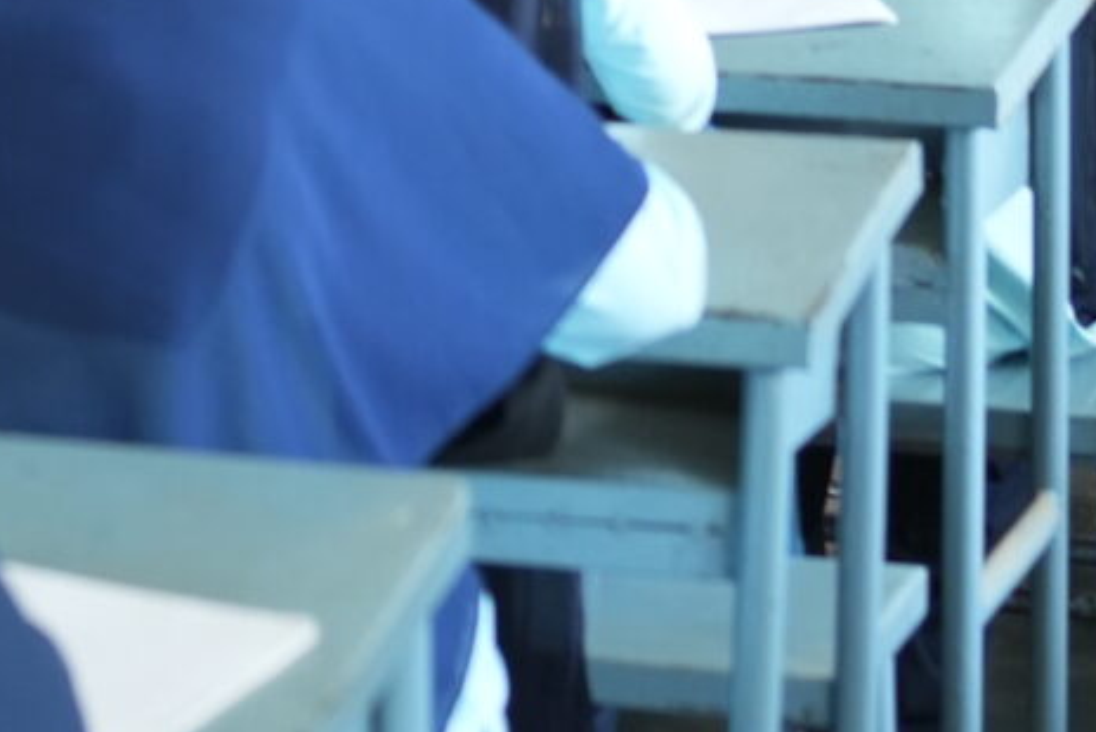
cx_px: -933
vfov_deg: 6.8
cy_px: -1005
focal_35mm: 193
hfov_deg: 10.0
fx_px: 5879
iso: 1000
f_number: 2.5
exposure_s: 1/125
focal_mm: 35
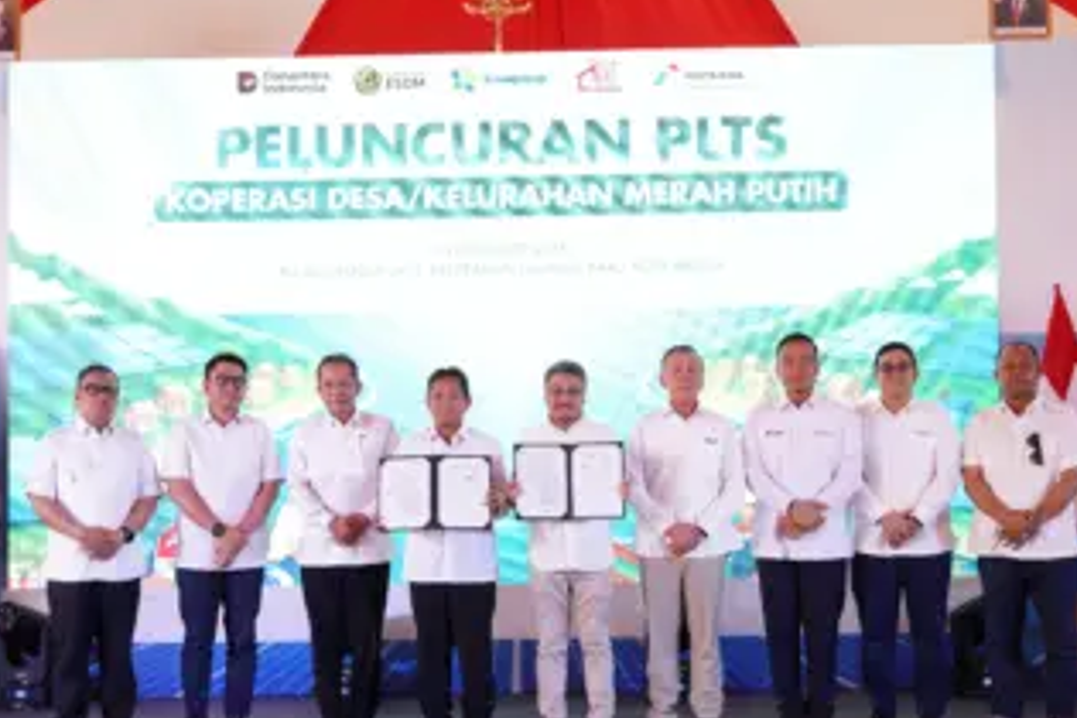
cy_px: 421
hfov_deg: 39.6
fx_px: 1496
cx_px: 557
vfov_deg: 27.0
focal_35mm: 50
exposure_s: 1/320
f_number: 3.2
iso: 800
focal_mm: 35
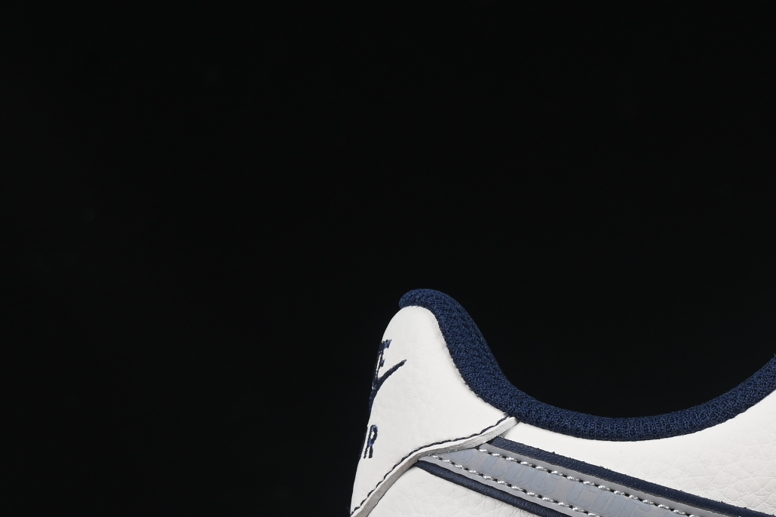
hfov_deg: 9.9
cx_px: 1020
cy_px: 463
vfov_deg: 6.8
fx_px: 4375
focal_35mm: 203
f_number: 8
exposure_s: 1/80
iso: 160
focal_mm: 50
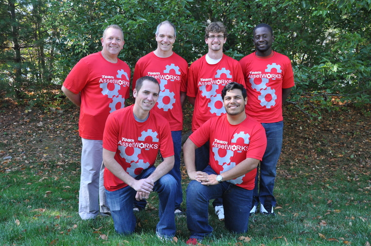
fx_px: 386
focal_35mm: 38
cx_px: 186
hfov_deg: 51.3
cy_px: 123
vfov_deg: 35.4
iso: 1000
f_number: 9
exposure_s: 1/320
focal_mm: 25
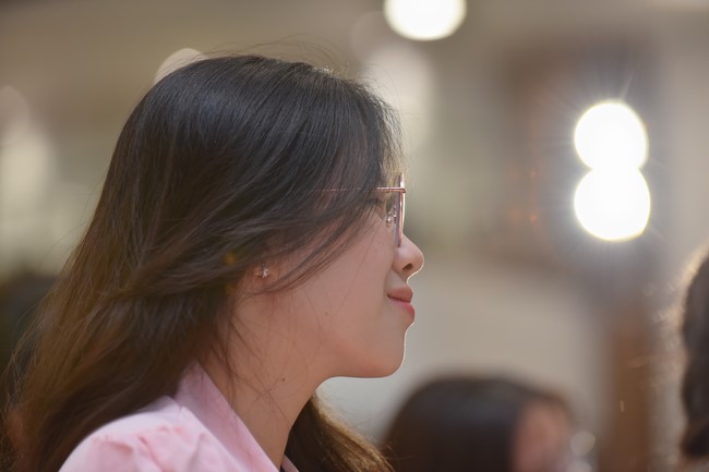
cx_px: 354
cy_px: 236
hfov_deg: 13.3
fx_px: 3052
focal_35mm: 155
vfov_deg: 8.8
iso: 640
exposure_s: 1/125
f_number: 4
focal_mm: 155
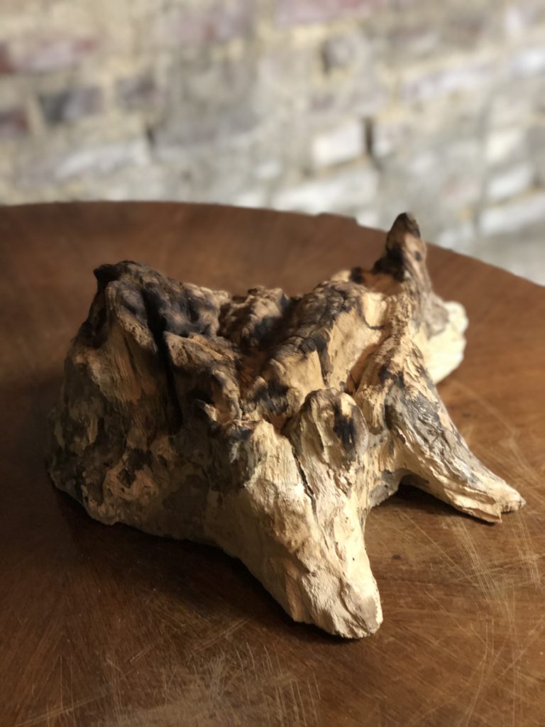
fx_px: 1092
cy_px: 364
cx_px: 272
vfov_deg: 36.8
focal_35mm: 52
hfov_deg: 28.0
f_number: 2.4
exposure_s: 1/8
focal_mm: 6
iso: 160
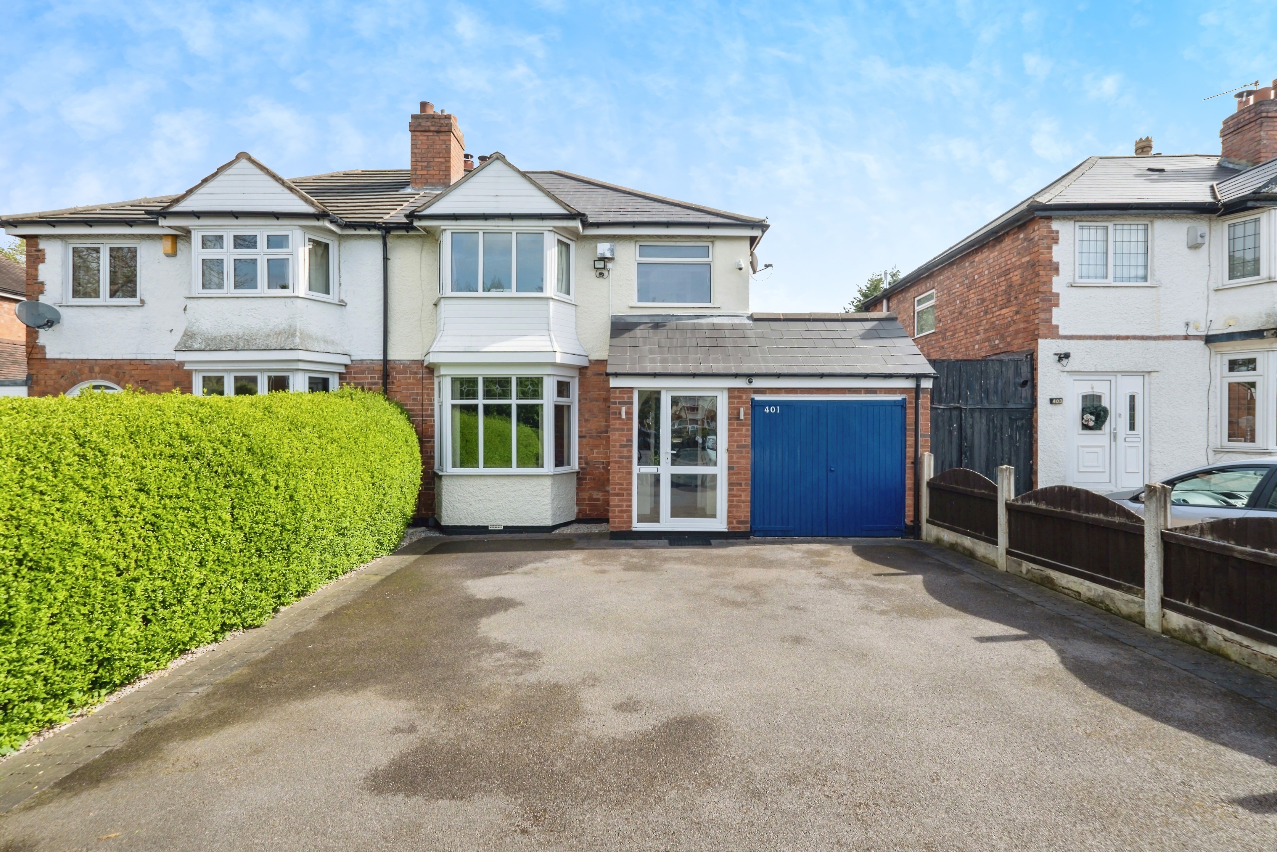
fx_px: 532
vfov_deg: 77.4
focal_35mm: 15
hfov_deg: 100.4
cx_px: 638
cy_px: 426
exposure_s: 1/640
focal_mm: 10
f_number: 5
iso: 200
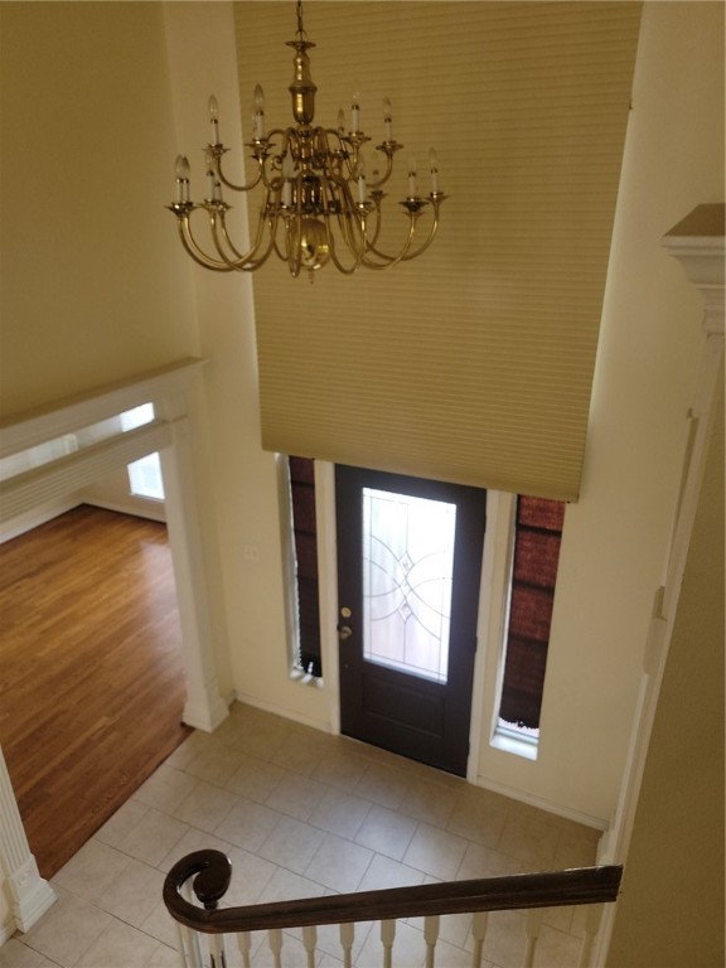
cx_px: 363
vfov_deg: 71.6
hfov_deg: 56.8
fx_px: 671
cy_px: 484
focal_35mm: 24
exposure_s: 1/60
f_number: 1.8
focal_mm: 6.7
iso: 265
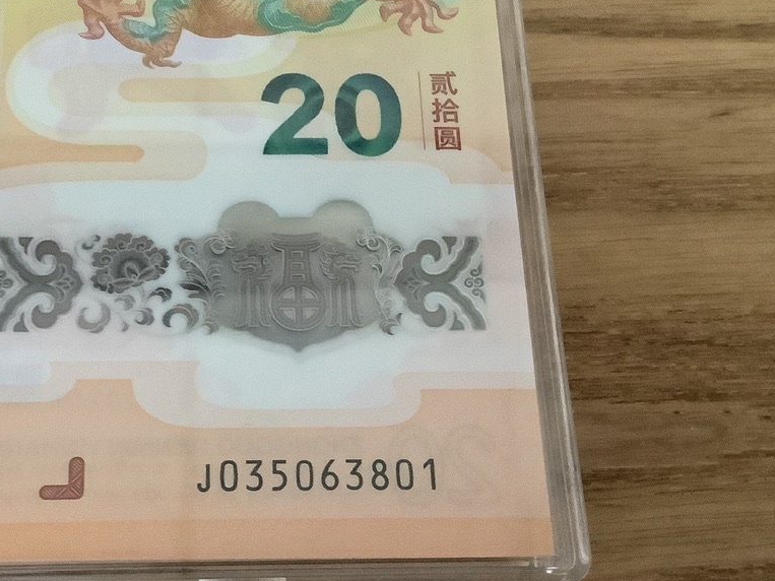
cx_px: 259
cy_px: 349
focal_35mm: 52
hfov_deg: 36.5
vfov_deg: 28.0
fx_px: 1164
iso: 640
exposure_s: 1/25
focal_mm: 3.3
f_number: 2.4
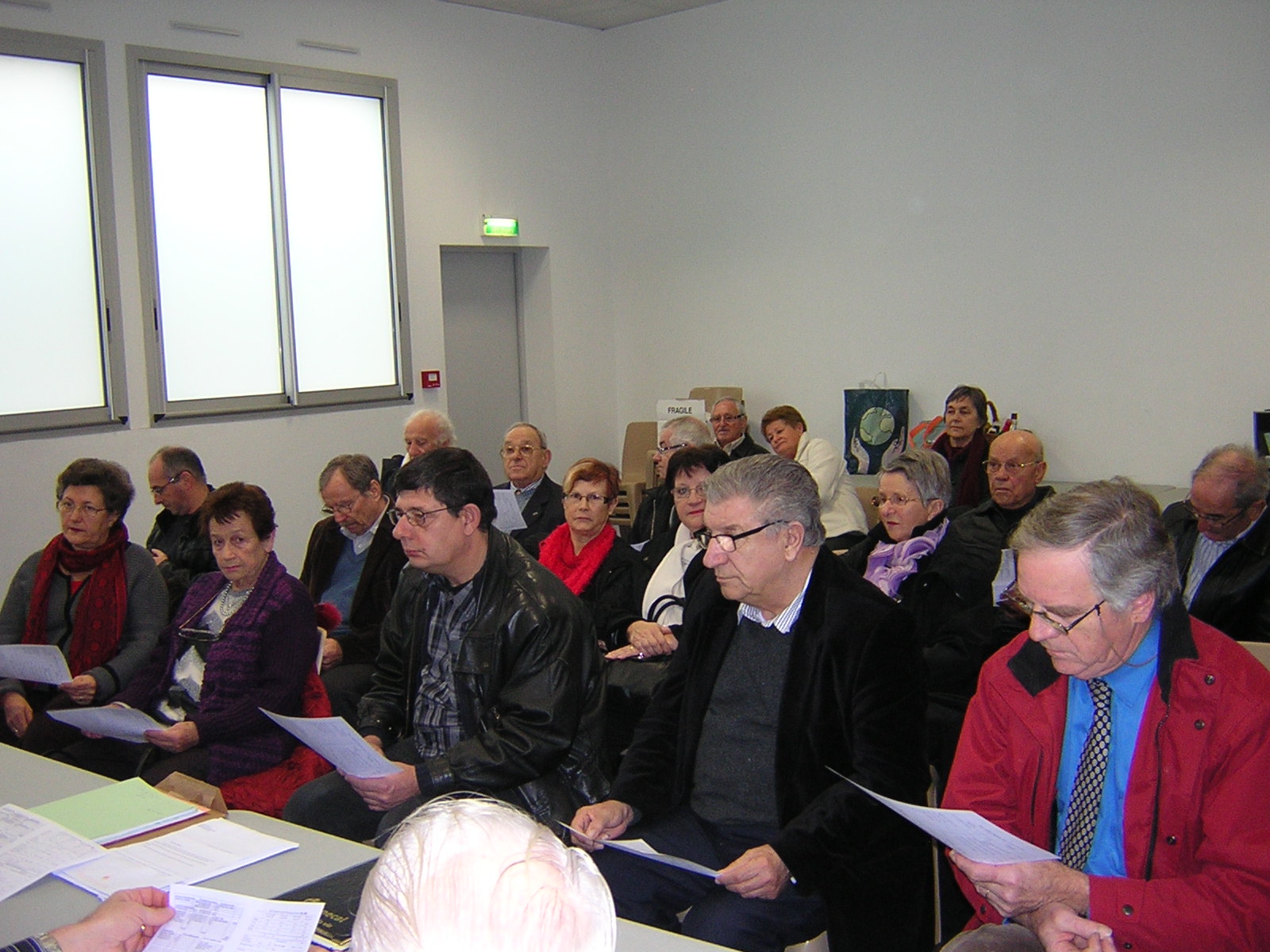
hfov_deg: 51.4
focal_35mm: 36
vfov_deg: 39.7
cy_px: 476
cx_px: 635
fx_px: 1321
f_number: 2.6
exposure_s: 1/60.1
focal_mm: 4.7
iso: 259
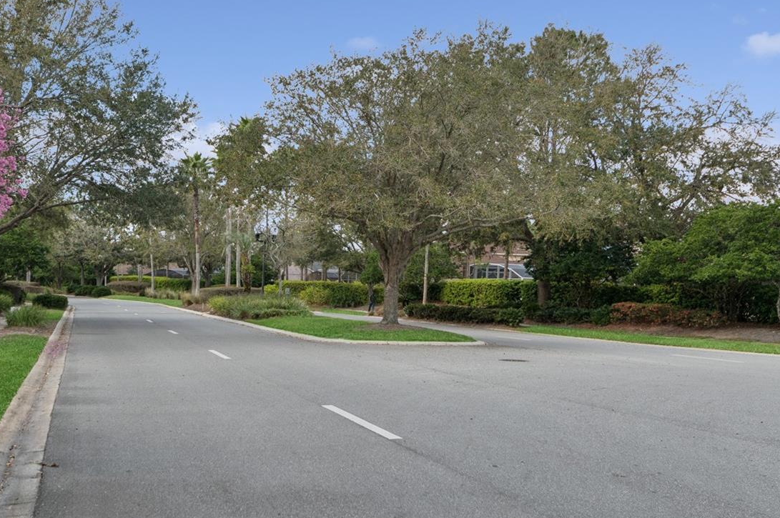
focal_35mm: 44
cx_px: 281
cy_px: 211
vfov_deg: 30.4
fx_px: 952
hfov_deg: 44.1
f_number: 9
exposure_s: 1/125
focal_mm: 20
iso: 100
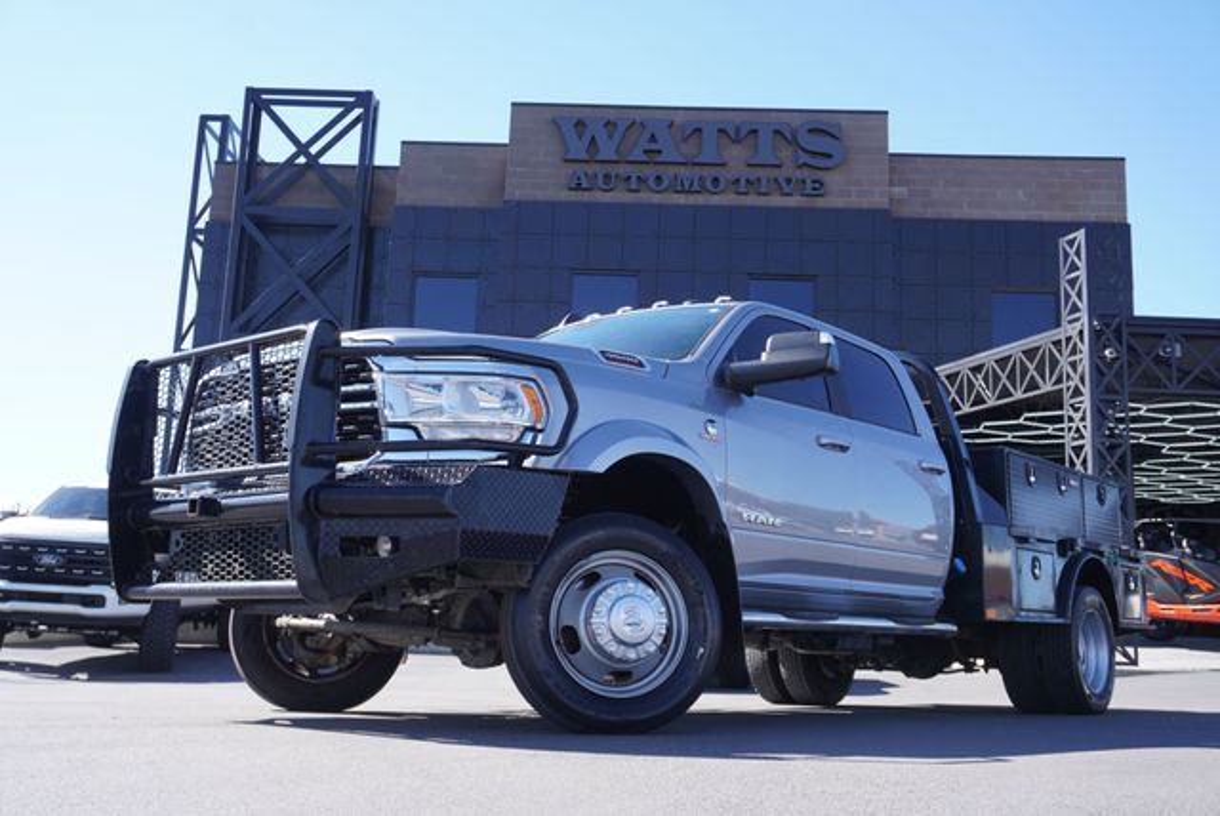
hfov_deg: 51.2
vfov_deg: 35.6
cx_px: 610
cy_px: 408
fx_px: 1272
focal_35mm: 38
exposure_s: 1/125
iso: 100
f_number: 6.3
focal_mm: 25
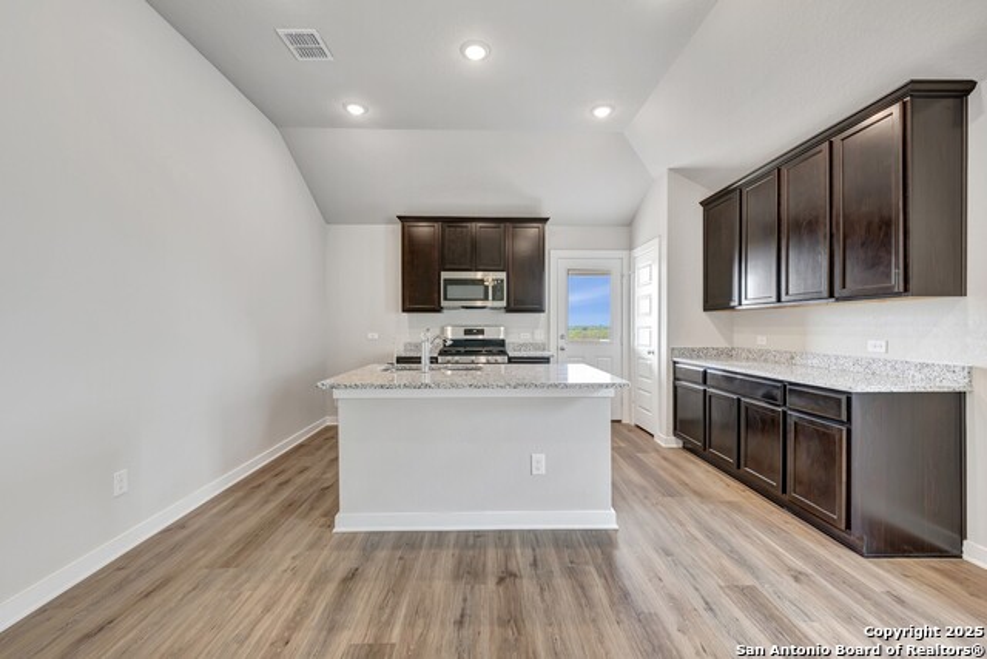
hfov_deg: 104.2
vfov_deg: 81.2
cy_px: 330
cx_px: 494
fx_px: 384
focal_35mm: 14
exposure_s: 1.6
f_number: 9
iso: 100
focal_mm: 14
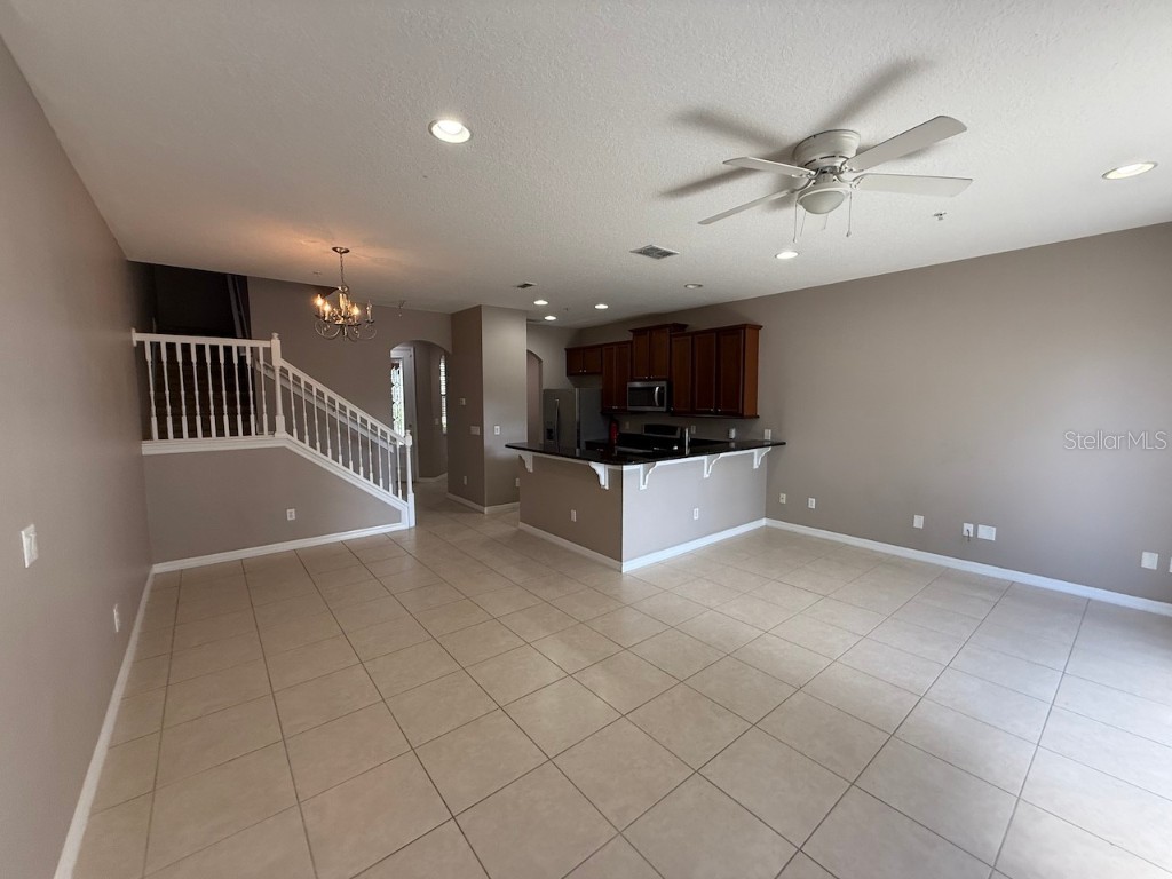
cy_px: 440
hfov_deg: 102.1
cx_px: 586
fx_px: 474
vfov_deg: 85.7
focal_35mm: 14
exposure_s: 1/120
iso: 250
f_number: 2.2
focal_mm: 2.22
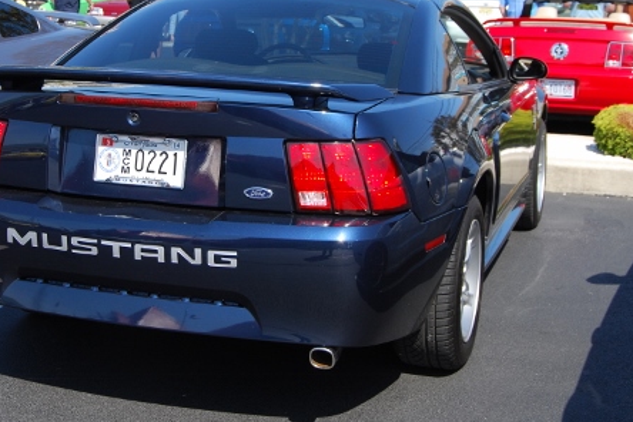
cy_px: 144
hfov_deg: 30.8
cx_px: 225
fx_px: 1143
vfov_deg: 20.9
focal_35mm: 65
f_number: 8
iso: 200
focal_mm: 30
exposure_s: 1/250
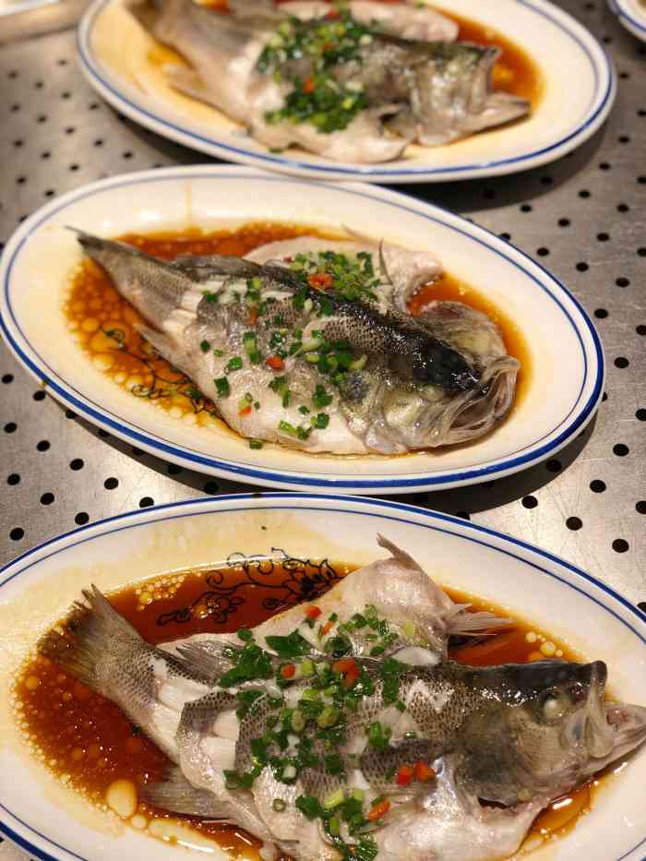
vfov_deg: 36.8
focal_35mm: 52
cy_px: 430
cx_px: 323
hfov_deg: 28.0
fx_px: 1294
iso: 16
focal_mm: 6
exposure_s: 1/100
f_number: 2.4
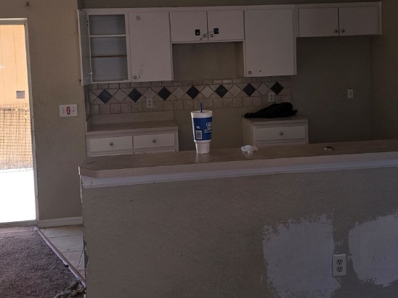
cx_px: 219
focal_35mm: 43
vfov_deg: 33.2
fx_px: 494
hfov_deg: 43.8
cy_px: 88
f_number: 1.7
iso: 20
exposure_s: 1/120
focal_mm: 6.3
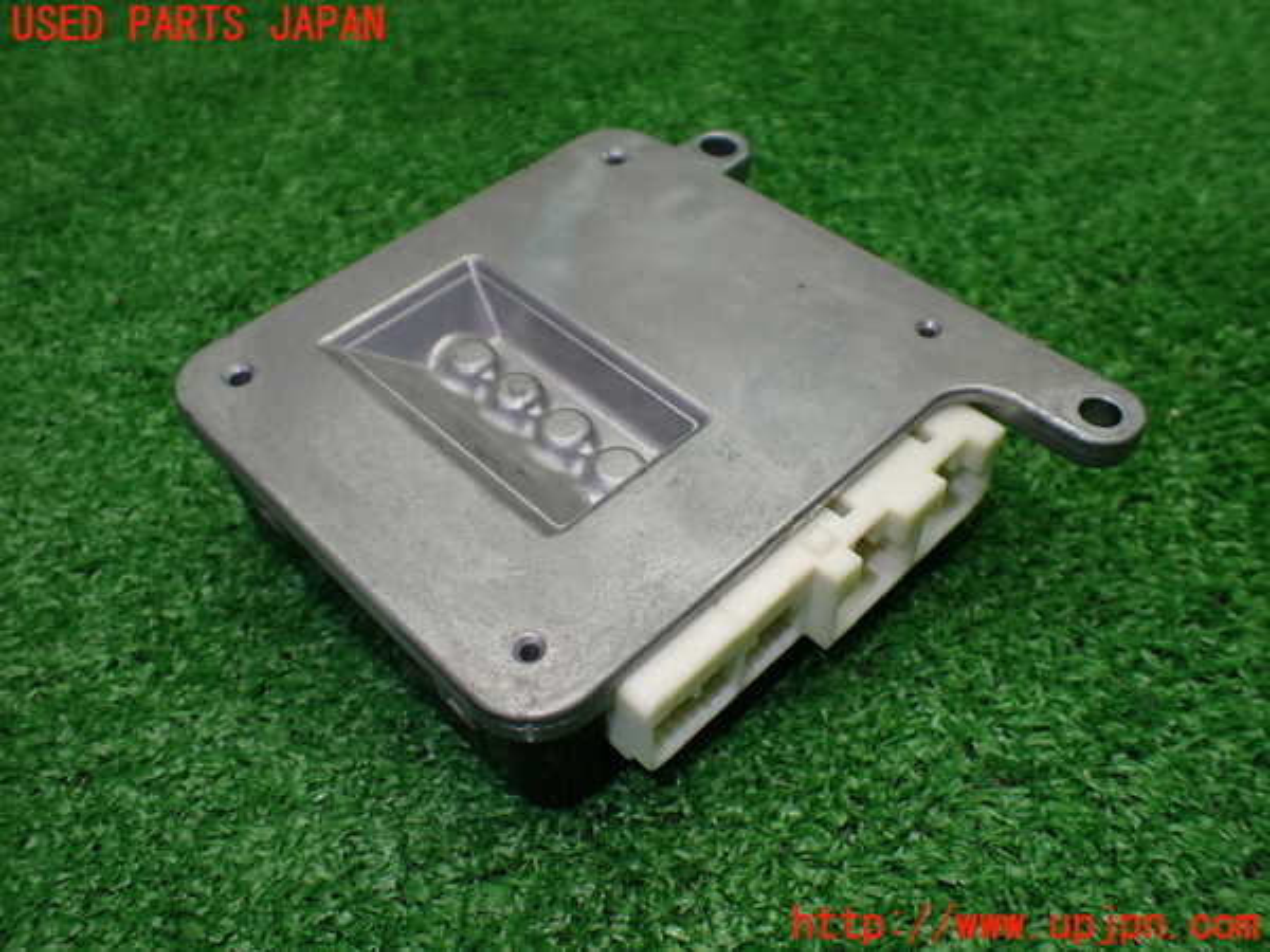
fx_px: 1101
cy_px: 476
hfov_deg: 60.0
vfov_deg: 46.8
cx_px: 635
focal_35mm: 30
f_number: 2.3
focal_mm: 5.4
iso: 200
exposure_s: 1/125
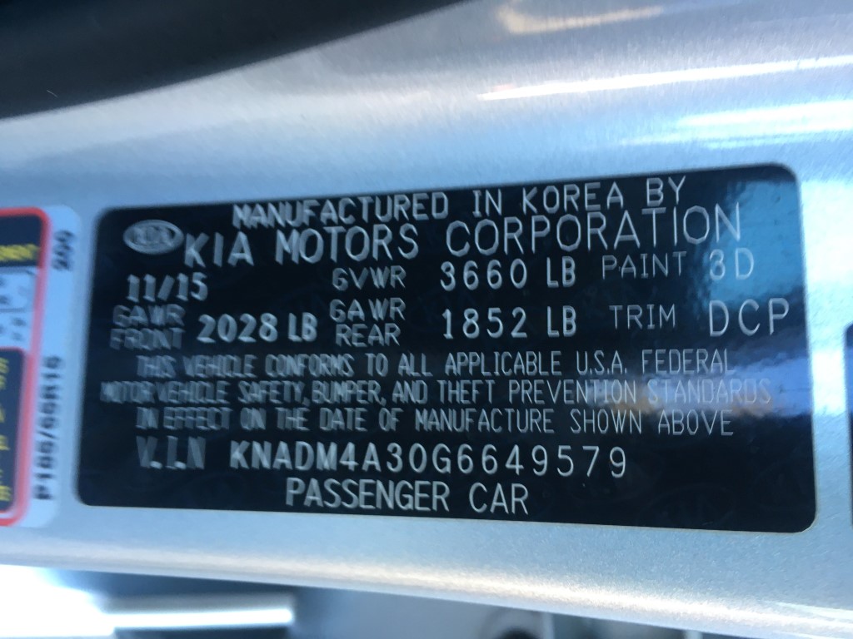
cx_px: 426
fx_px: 715
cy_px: 320
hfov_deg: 61.7
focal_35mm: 29
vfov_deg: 48.2
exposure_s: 1/30
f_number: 2.2
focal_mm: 4.15
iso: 50
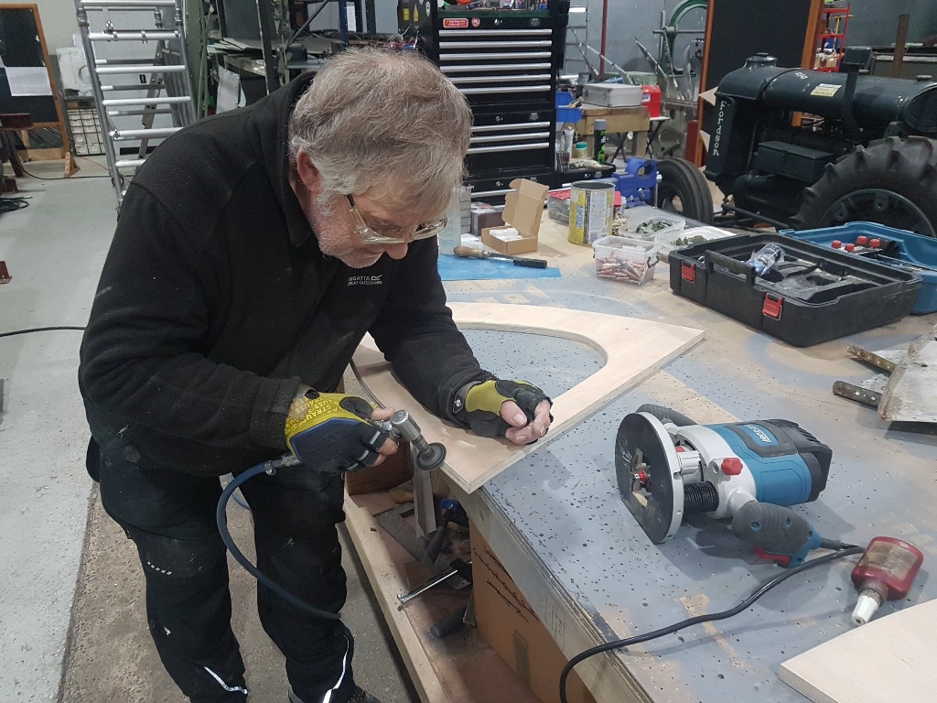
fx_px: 704
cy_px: 352
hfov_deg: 67.3
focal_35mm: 26
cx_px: 468
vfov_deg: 53.1
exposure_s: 1/33
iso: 160
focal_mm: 4.2
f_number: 1.7
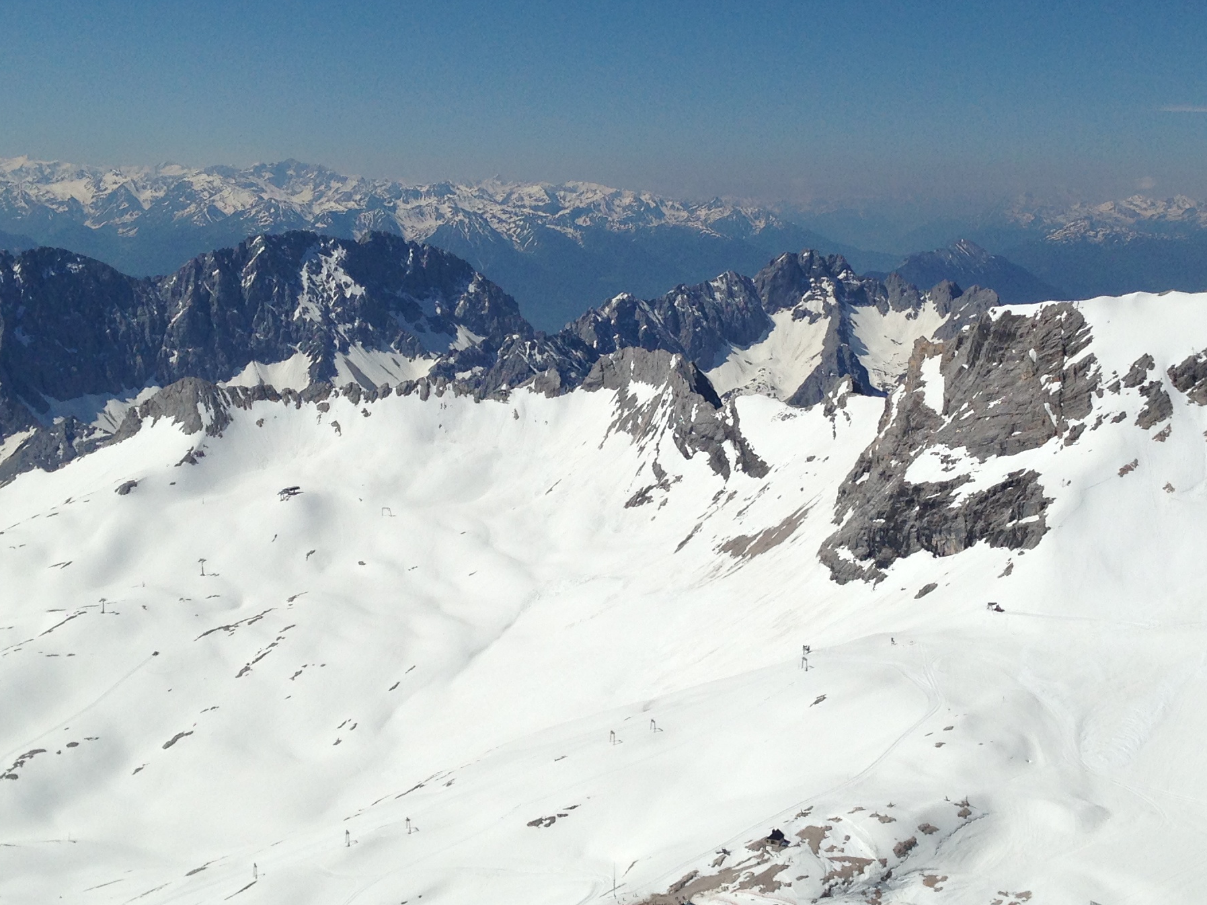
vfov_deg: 24.4
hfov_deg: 32.2
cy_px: 384
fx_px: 2092
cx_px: 660
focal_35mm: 60
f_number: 2.4
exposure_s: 1/5435
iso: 50
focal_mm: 4.13
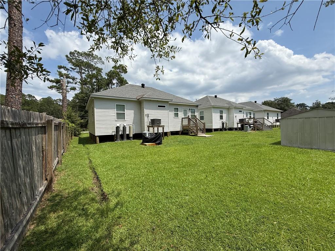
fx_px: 135
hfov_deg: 102.1
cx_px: 168
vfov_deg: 85.7
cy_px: 126
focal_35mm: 14
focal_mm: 2.22
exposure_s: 1/2976
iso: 50
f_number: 2.2
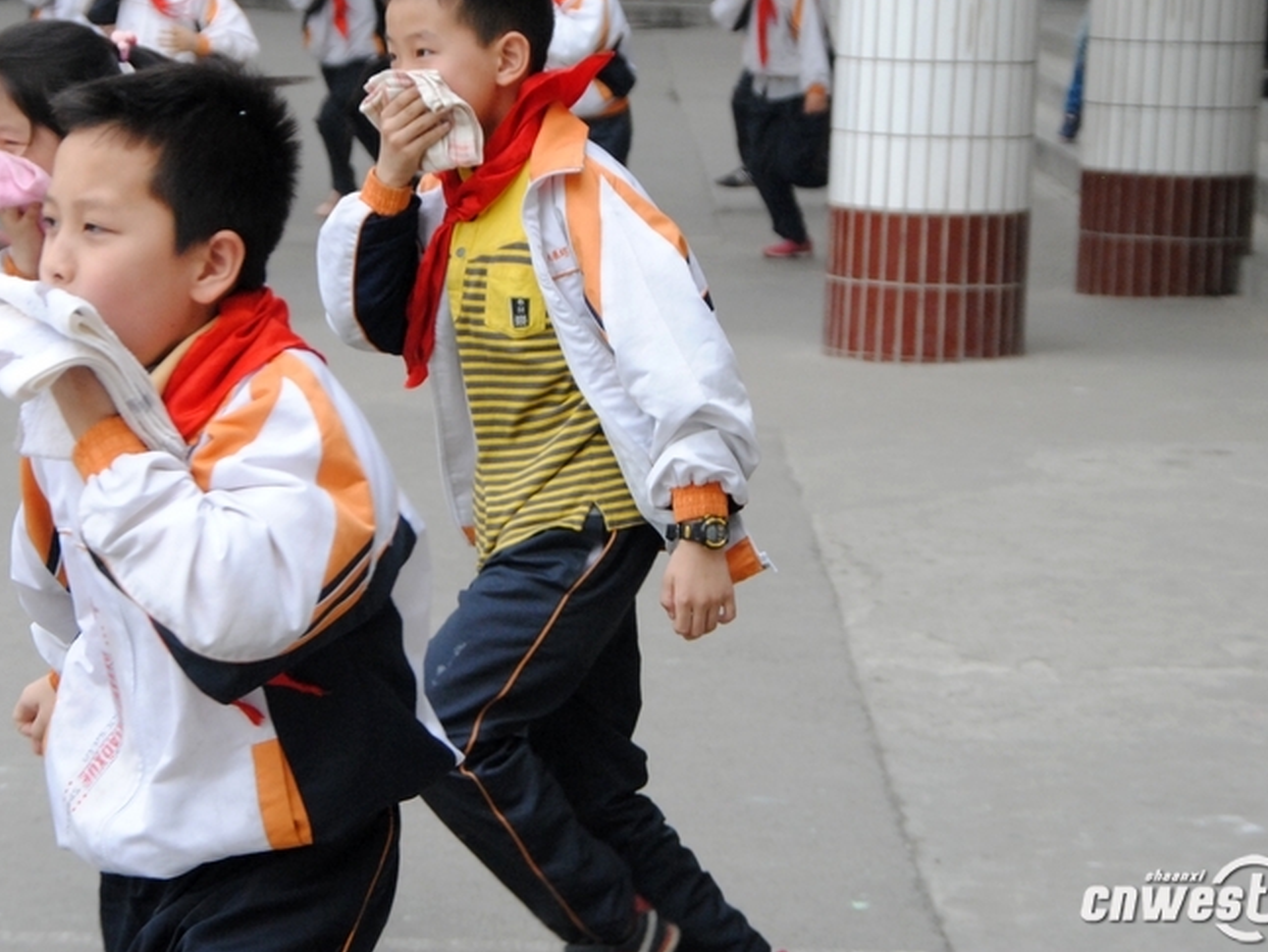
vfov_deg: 11.3
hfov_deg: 15.1
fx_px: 4788
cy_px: 381
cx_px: 573
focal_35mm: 131
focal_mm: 65
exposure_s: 1/640
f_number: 6.3
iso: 800
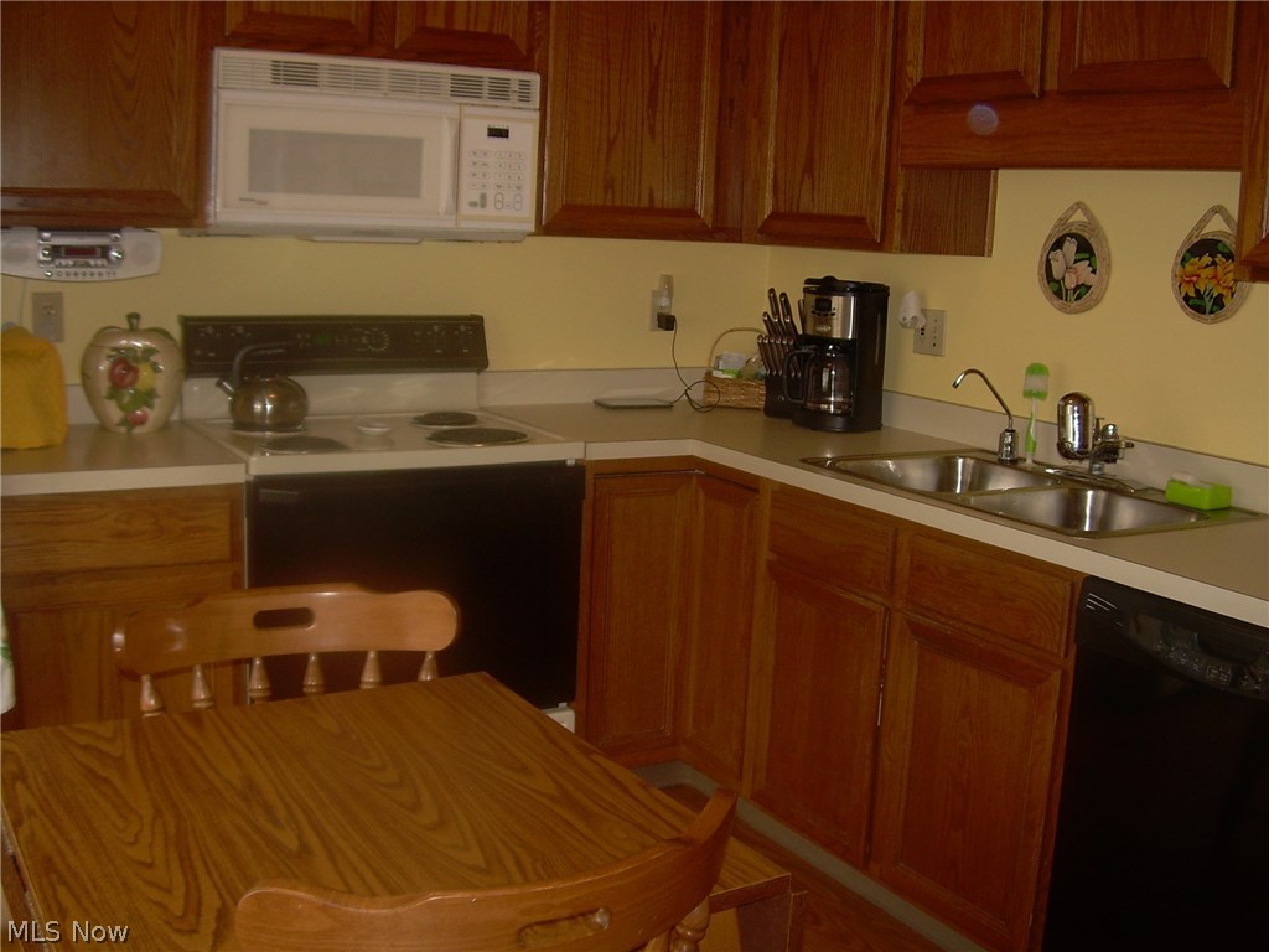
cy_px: 476
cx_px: 634
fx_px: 1393
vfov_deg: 37.7
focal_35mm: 38
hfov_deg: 49.0
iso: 50
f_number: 2.8
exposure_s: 1/60
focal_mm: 6.3
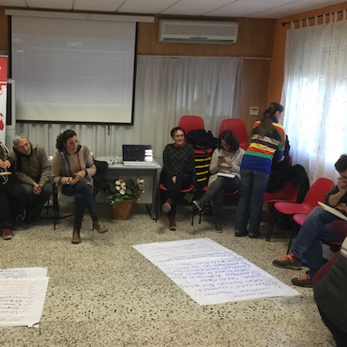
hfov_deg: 37.1
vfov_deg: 37.6
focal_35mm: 45
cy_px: 175
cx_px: 115
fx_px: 510
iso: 100
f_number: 2.4
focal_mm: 3.3
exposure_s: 1/33
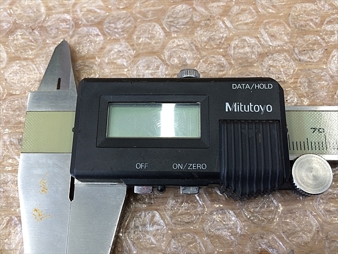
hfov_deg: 61.7
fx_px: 283
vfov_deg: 48.2
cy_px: 127
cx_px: 169
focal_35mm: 29
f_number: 2.2
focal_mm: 4.15
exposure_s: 1/30
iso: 64
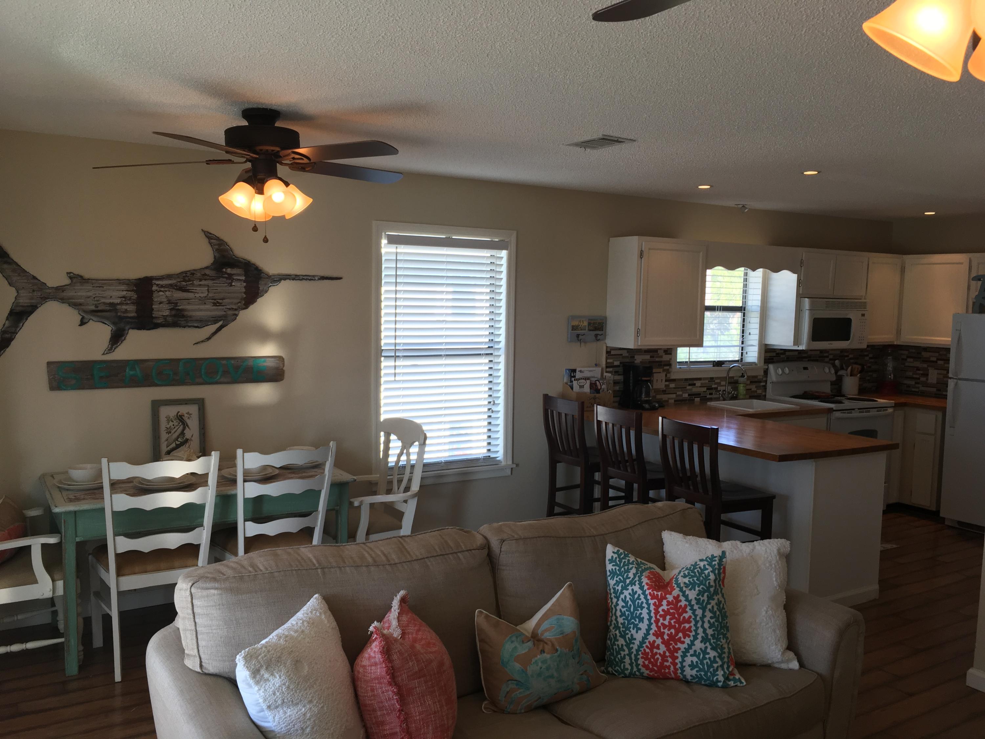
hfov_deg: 61.7
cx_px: 492
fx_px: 825
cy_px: 370
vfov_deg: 48.2
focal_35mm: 29
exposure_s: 1/60
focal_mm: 4.15
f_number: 2.2
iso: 32
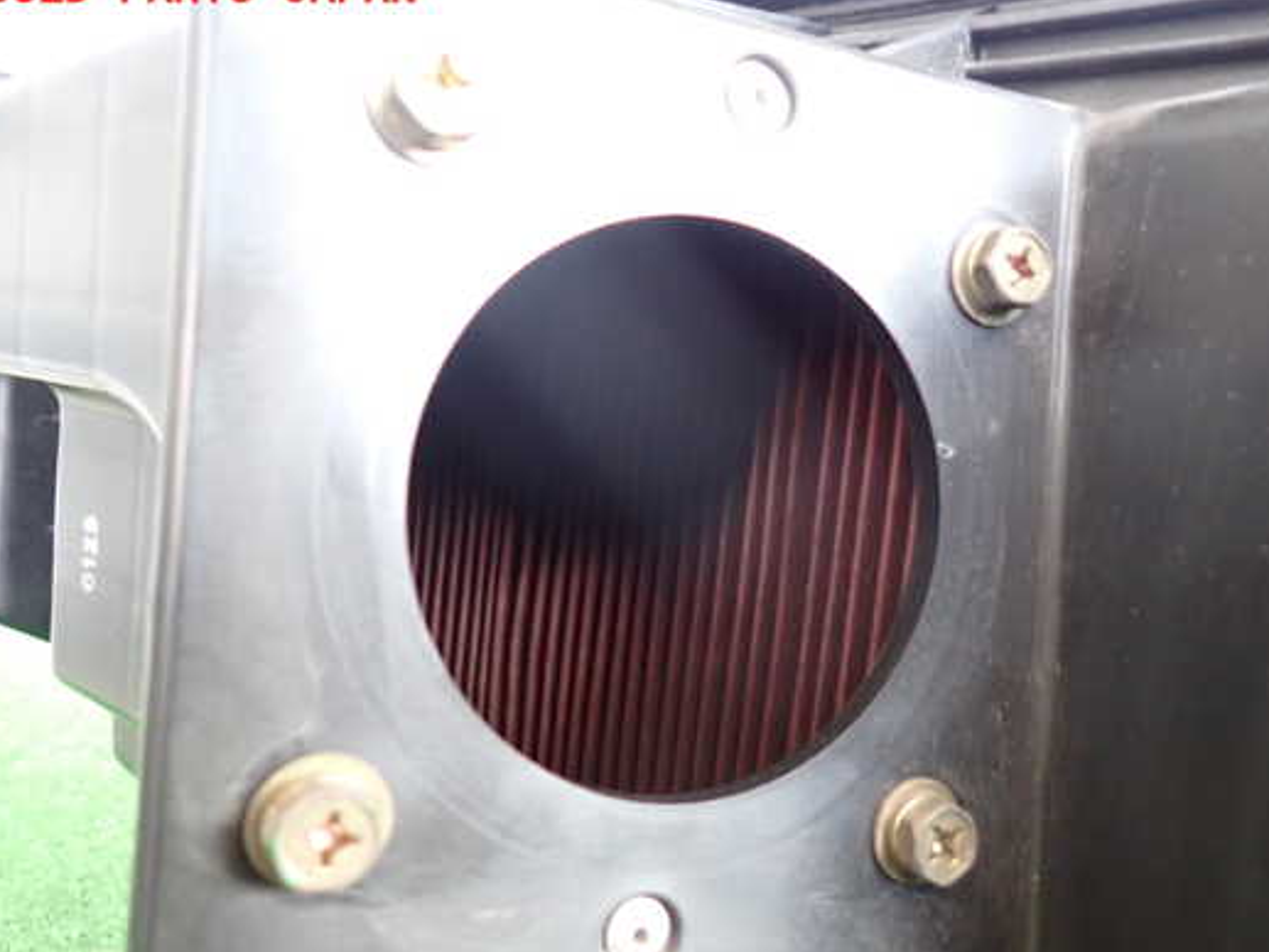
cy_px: 508
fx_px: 1063
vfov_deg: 48.2
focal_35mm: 29
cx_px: 707
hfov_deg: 61.5
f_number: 2
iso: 500
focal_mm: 4.5
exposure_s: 1/30
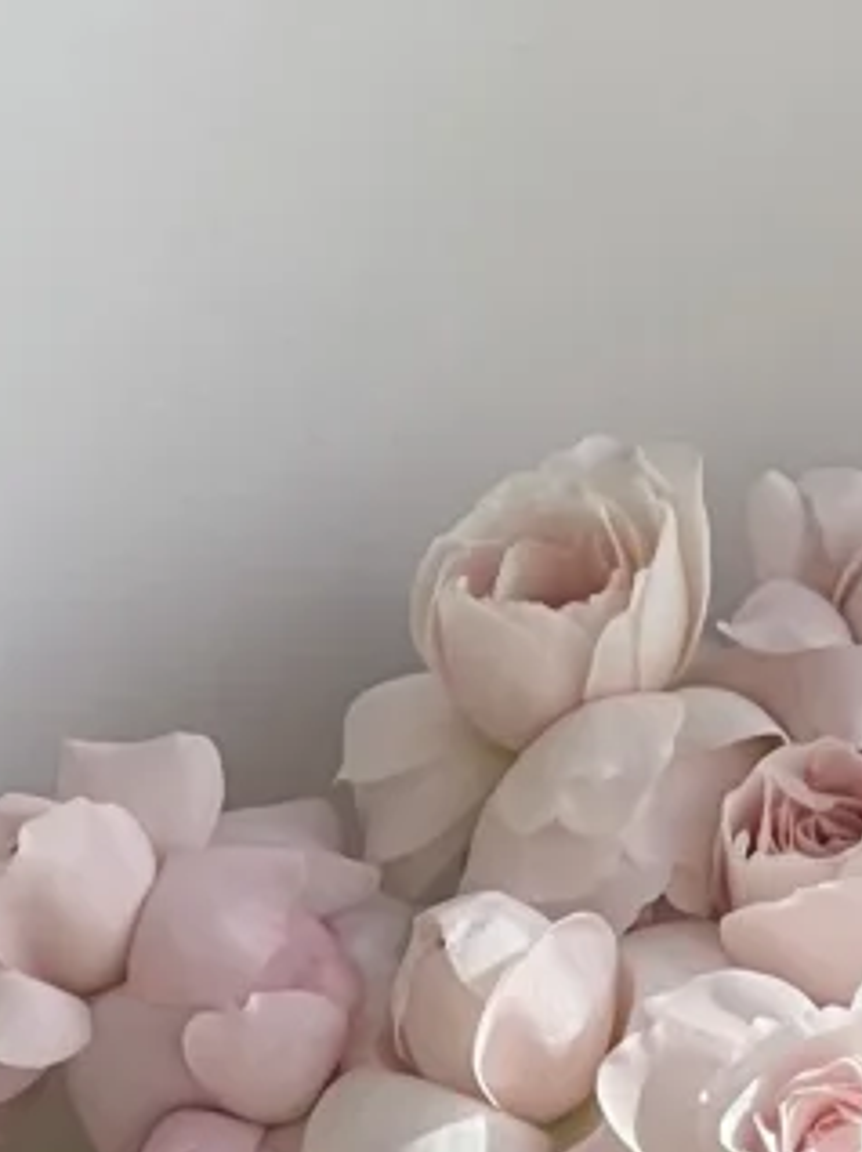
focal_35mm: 349
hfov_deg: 4.2
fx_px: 11603
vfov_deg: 5.6
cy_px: 1880
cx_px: 1108
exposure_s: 1/99
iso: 32
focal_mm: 9
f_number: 2.8
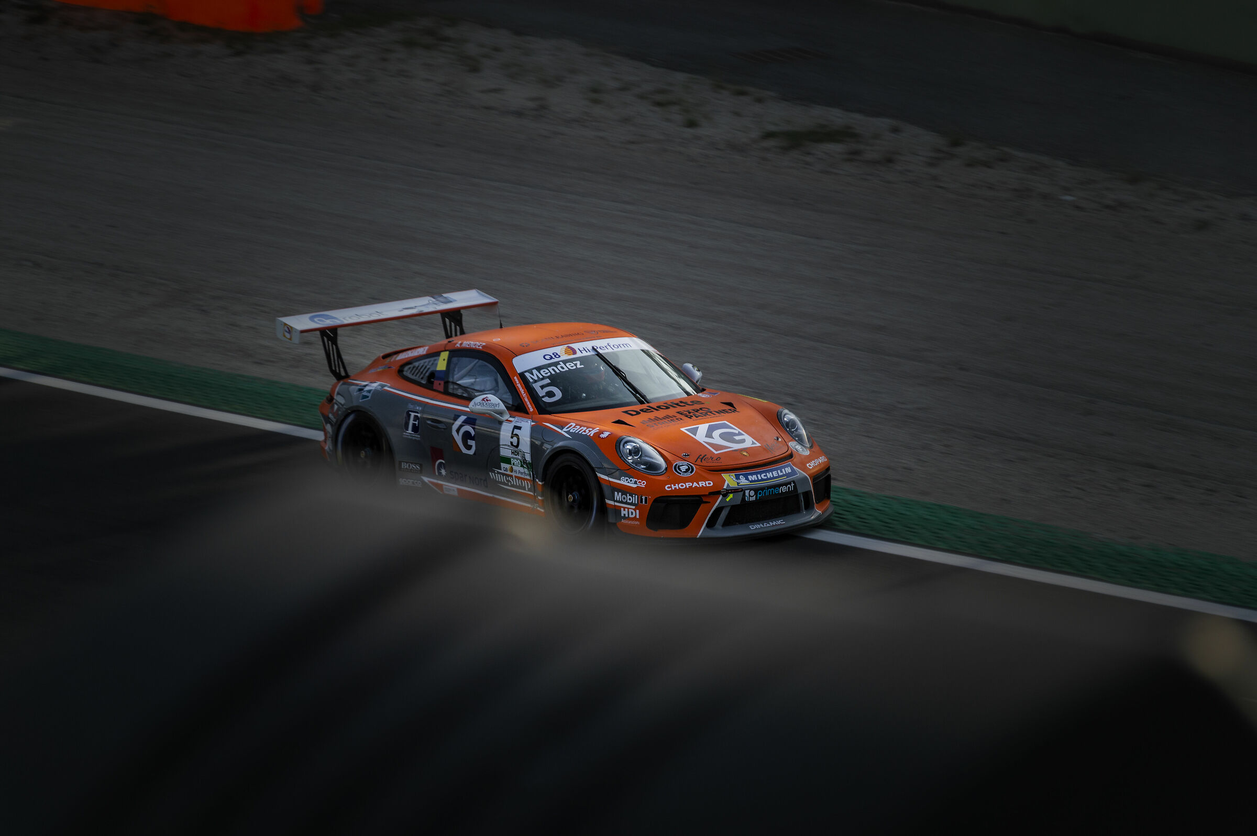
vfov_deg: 8.7
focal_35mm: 158
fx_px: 5495
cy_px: 418
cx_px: 628
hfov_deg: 13.1
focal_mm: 105
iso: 100
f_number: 6.3
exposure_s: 1/400
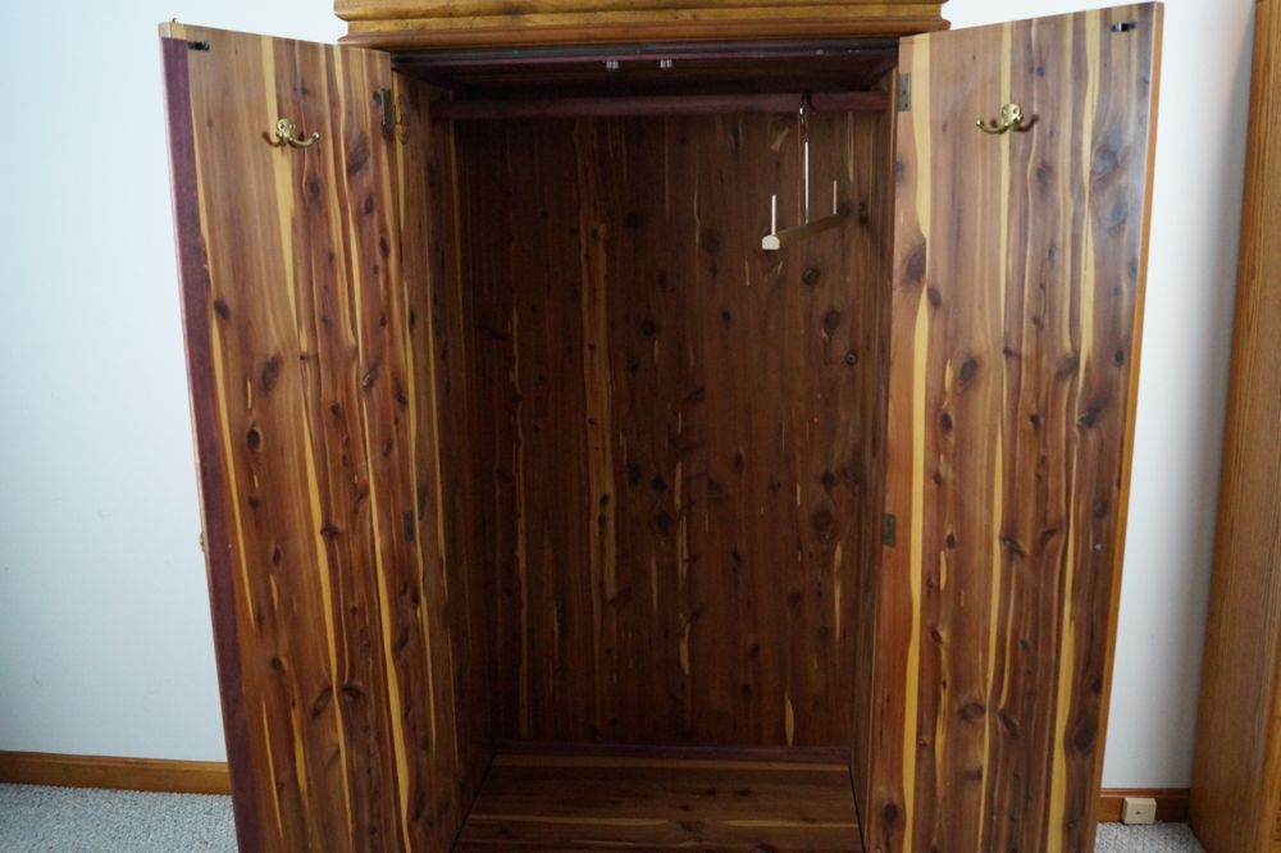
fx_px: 1067
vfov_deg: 43.6
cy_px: 426
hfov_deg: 61.9
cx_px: 640
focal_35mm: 30
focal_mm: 20
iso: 2500
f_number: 3.5
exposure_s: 1/160
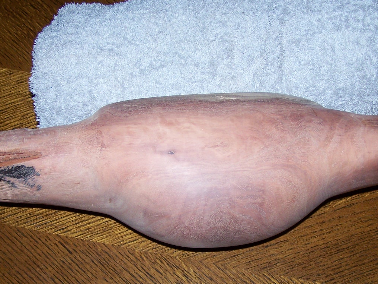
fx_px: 688
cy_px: 179
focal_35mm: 63
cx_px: 205
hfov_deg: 30.7
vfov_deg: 23.2
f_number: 2.8
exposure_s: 1/60
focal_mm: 6.7
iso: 80
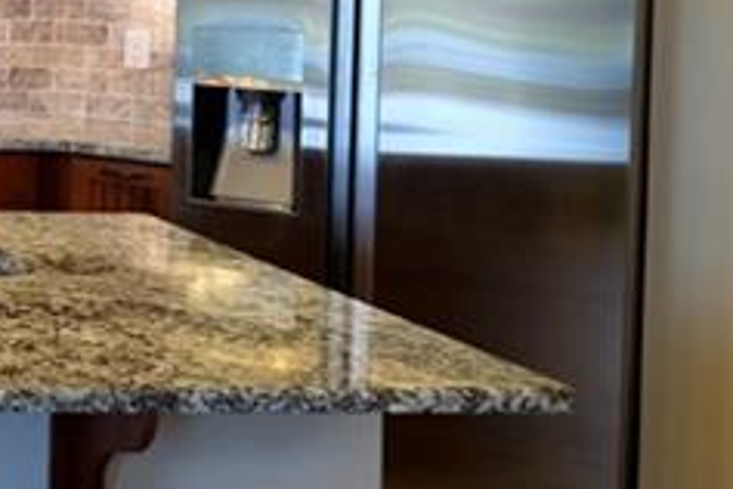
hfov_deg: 22.5
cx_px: -439
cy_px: -15
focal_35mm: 69
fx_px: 1405
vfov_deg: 19.1
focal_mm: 10.5
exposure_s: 1/52
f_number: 4
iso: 800
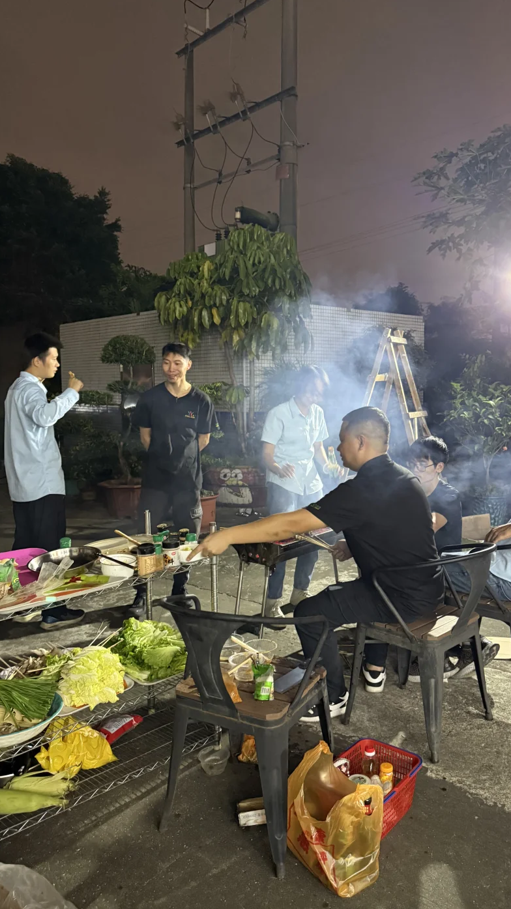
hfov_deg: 42.8
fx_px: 651
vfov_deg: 69.9
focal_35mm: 27
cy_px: 450
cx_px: 290
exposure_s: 1/33
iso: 1000
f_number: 1.78
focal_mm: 6.76
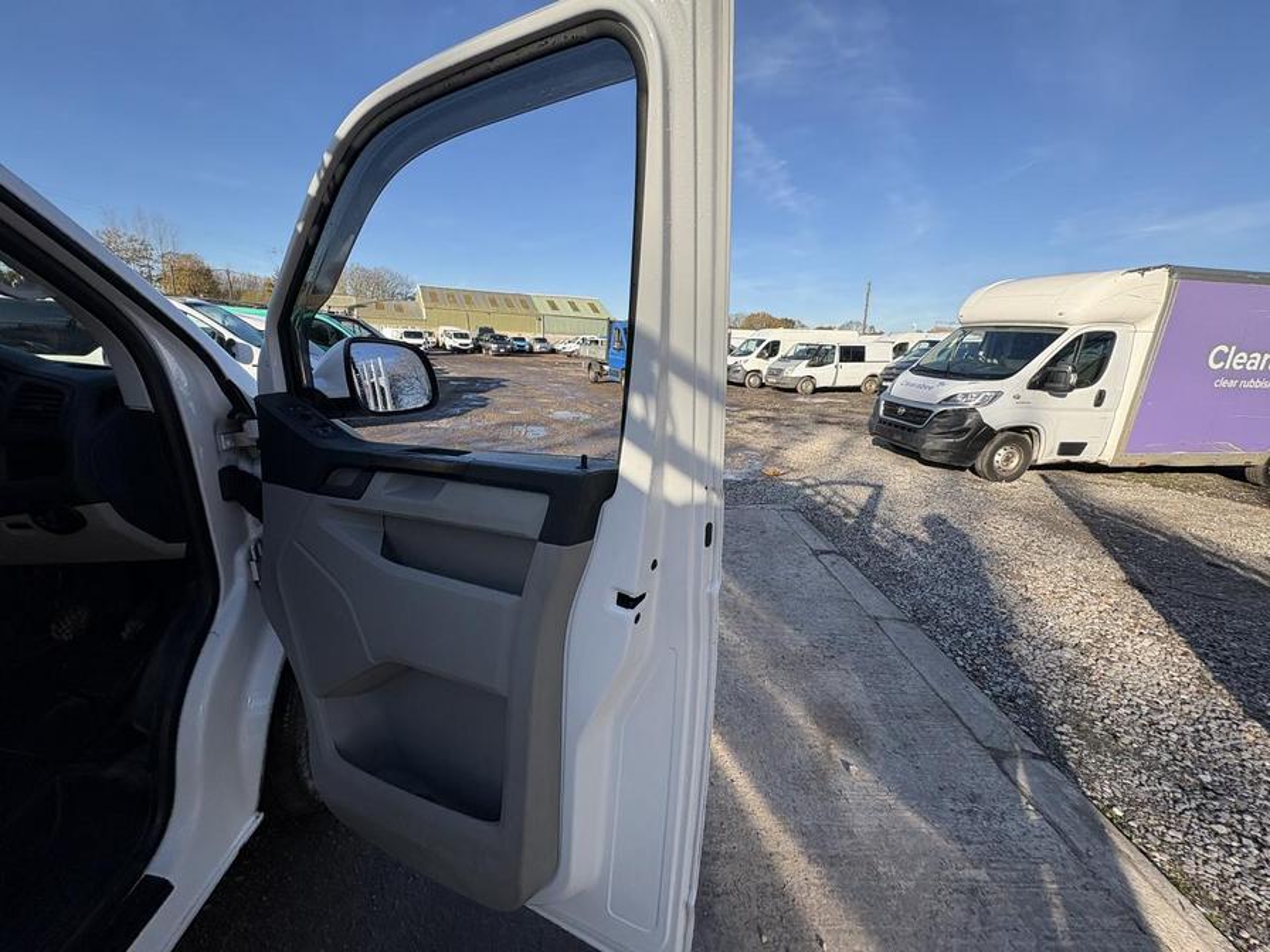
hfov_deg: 102.1
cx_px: 635
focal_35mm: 14
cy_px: 476
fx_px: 514
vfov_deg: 85.7
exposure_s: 1/1160
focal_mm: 2.22
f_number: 2.2
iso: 50
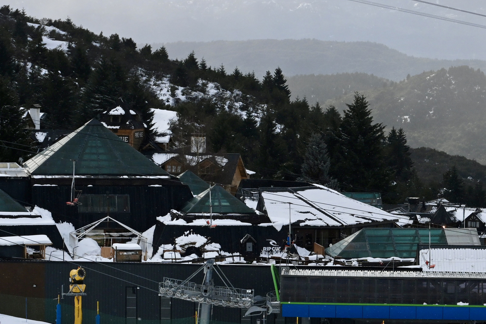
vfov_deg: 7.6
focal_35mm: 180
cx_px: 611
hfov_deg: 11.2
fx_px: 2430
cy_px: 362
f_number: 10
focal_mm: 70
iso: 800
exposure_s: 1/1600
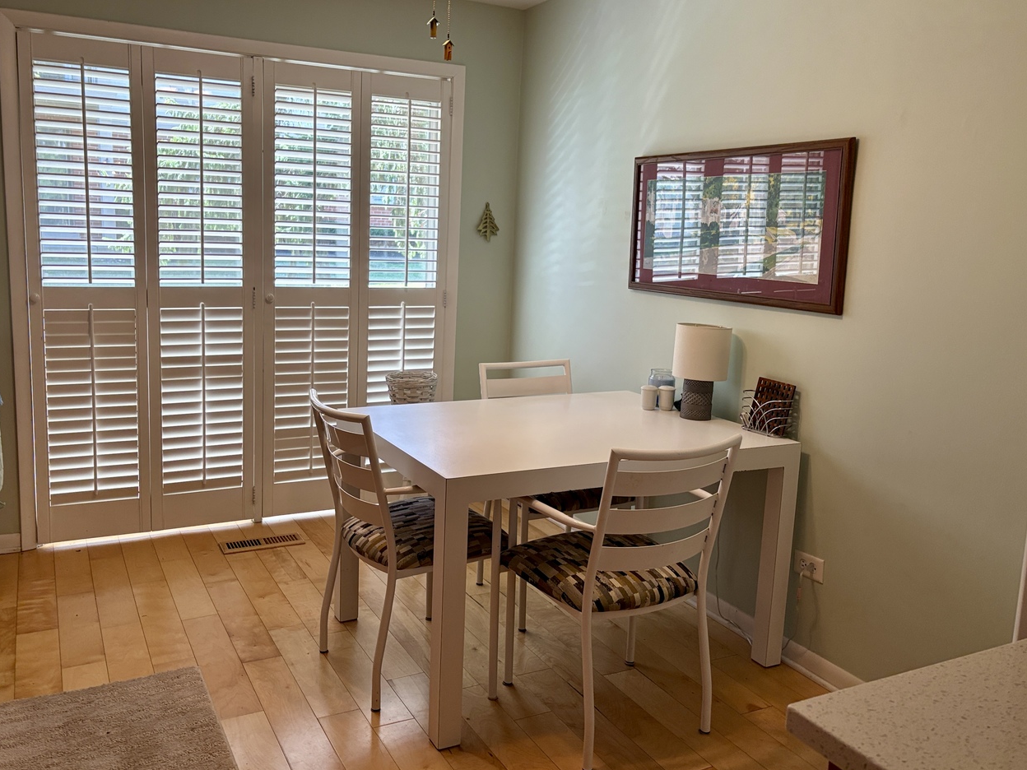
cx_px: 489
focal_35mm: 30
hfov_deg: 59.9
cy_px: 365
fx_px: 890
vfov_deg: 46.8
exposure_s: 1/120
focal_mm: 5.96
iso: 125
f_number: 1.6
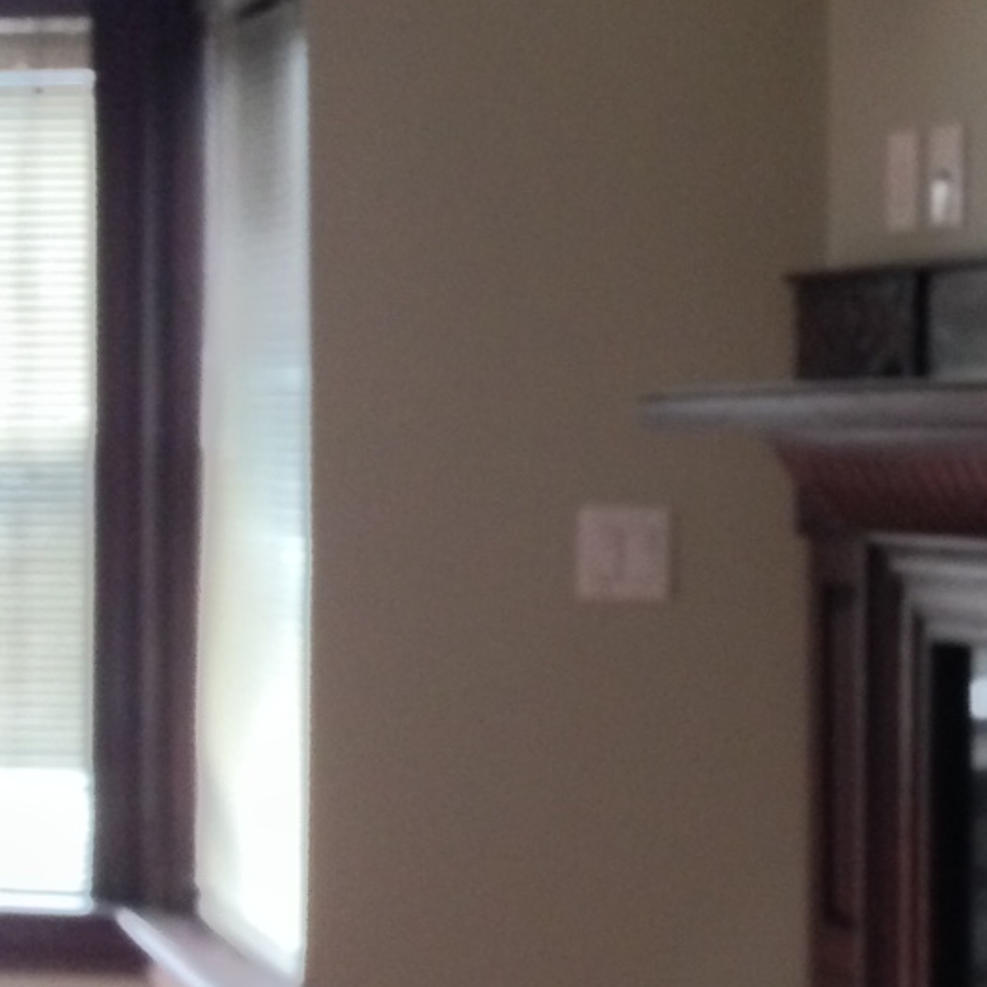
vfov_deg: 19.3
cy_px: 399
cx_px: 1239
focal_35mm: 90
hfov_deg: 18.2
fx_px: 2903
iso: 320
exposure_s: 1/15
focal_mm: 4.12
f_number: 2.4
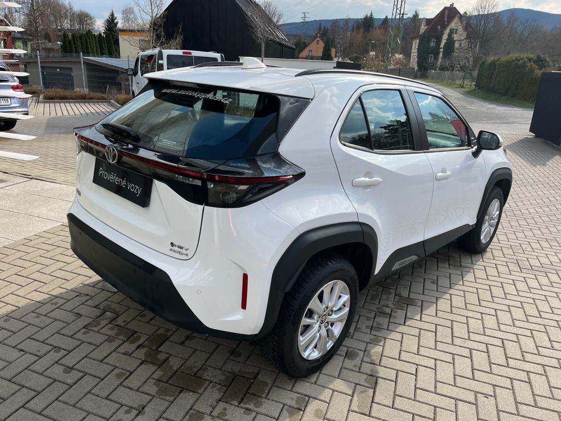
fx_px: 421
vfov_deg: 53.1
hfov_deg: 67.3
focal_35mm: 26
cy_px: 210
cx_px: 280
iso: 50
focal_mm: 5.1
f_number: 1.6
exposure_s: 1/2101
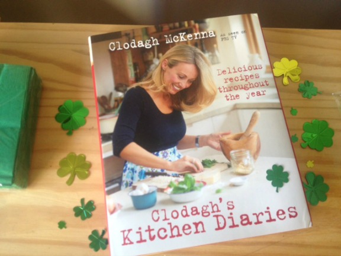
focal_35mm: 35
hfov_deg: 52.6
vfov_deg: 40.7
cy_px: 128
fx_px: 345
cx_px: 170
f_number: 2.4
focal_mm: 4.28
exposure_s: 1/20
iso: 80
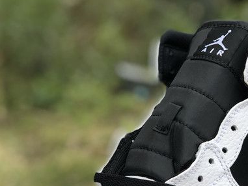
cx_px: 199
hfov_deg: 19.2
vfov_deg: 14.5
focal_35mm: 101
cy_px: 165
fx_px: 724
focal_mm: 6
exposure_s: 1/215
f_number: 2.4
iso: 16
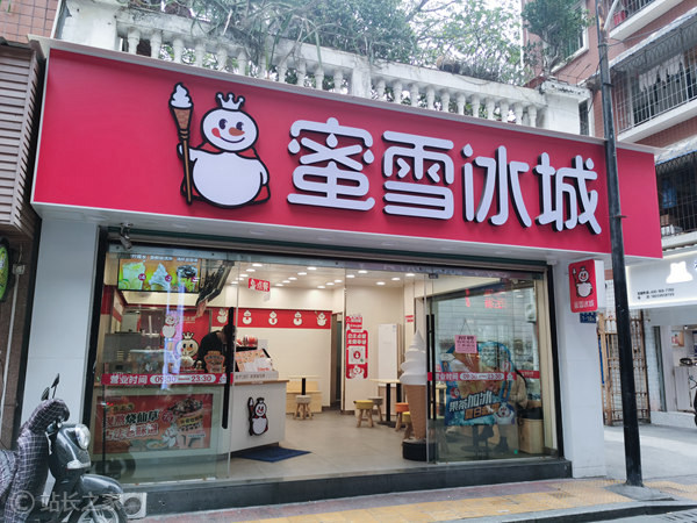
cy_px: 262
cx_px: 348
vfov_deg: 51.4
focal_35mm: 27
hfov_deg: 65.3
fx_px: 544
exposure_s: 1/117
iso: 50
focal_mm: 5.56
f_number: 1.6
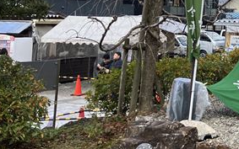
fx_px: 547
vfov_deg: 15.2
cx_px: 328
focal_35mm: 84
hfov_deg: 21.7
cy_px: -13
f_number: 1.8
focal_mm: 3.99
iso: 32
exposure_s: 1/534
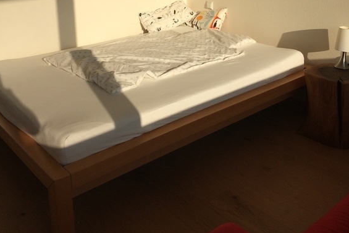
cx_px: 175
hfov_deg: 47.4
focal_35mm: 41
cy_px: 27
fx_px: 398
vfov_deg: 31.3
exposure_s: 1/1953
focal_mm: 4.15
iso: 32
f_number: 2.2
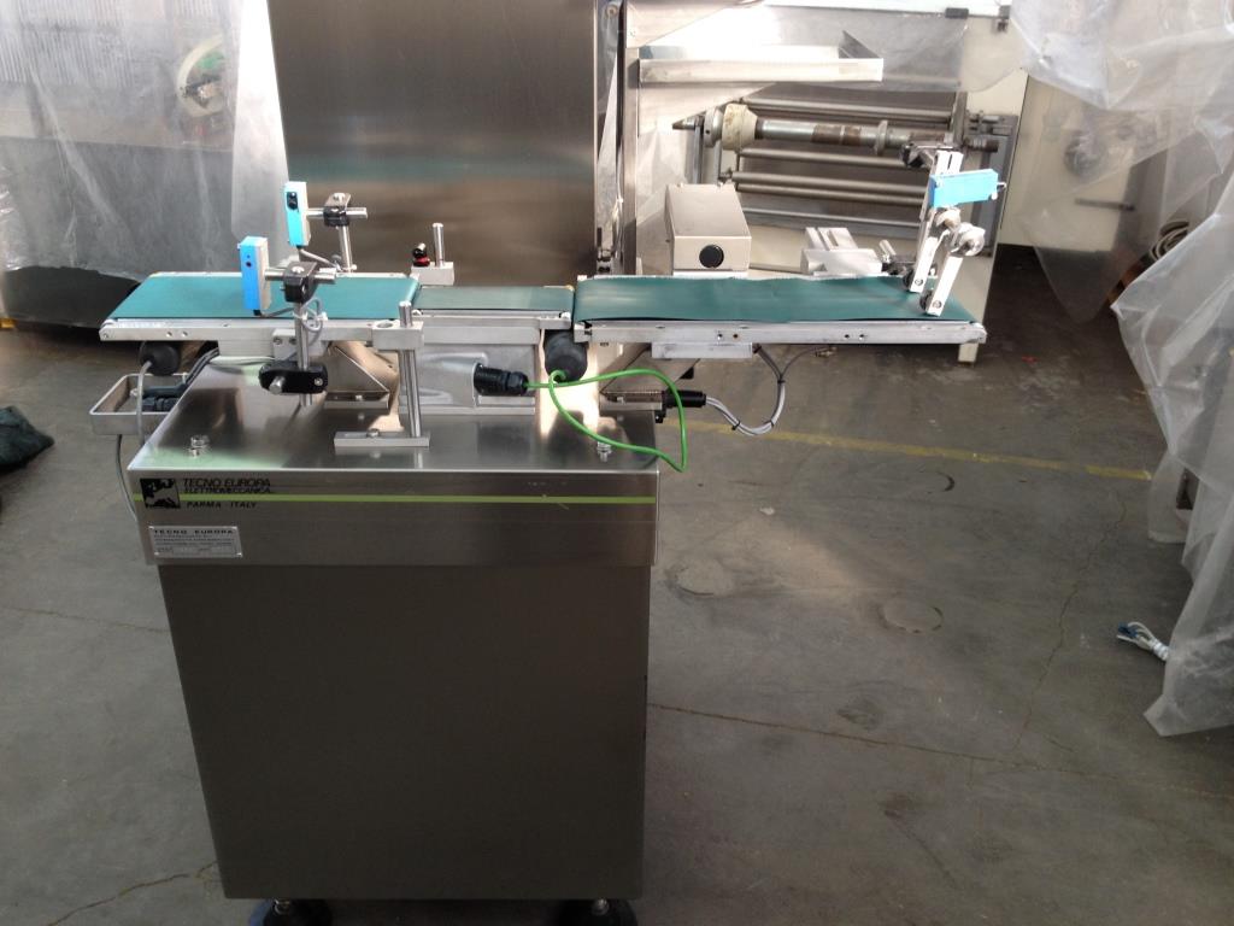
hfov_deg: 52.6
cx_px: 617
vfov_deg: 40.7
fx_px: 1248
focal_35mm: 35
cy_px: 463
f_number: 2.4
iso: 80
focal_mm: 4.28
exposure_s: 1/20
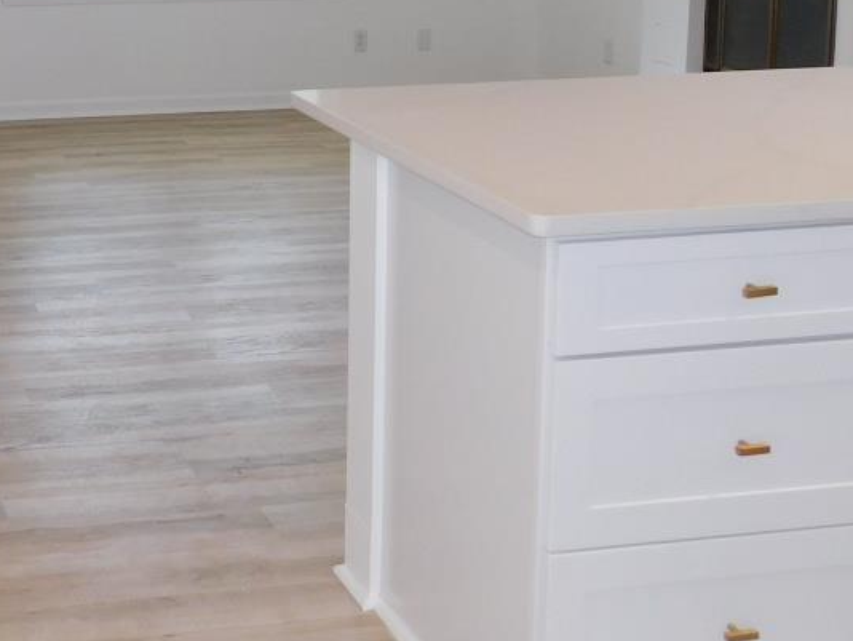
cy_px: 24
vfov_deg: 22.9
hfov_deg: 29.2
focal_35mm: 62
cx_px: 10
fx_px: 1528
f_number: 3
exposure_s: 1/40
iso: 125
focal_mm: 4
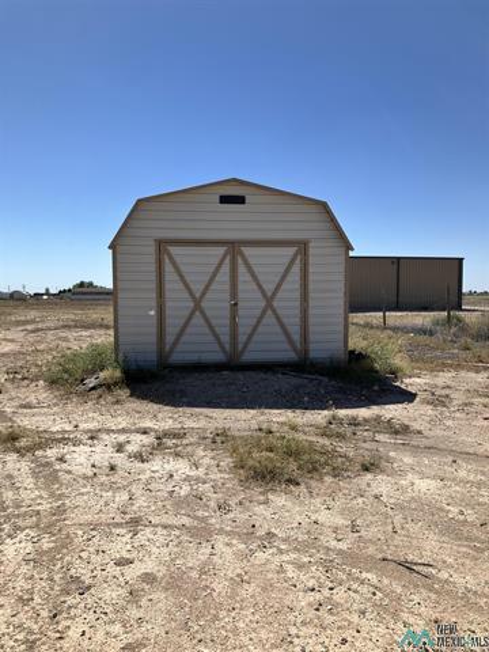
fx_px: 527
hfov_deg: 49.7
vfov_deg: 63.4
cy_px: 326
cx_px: 244
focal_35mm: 28
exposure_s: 1/1675
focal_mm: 3.99
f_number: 1.8
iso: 32
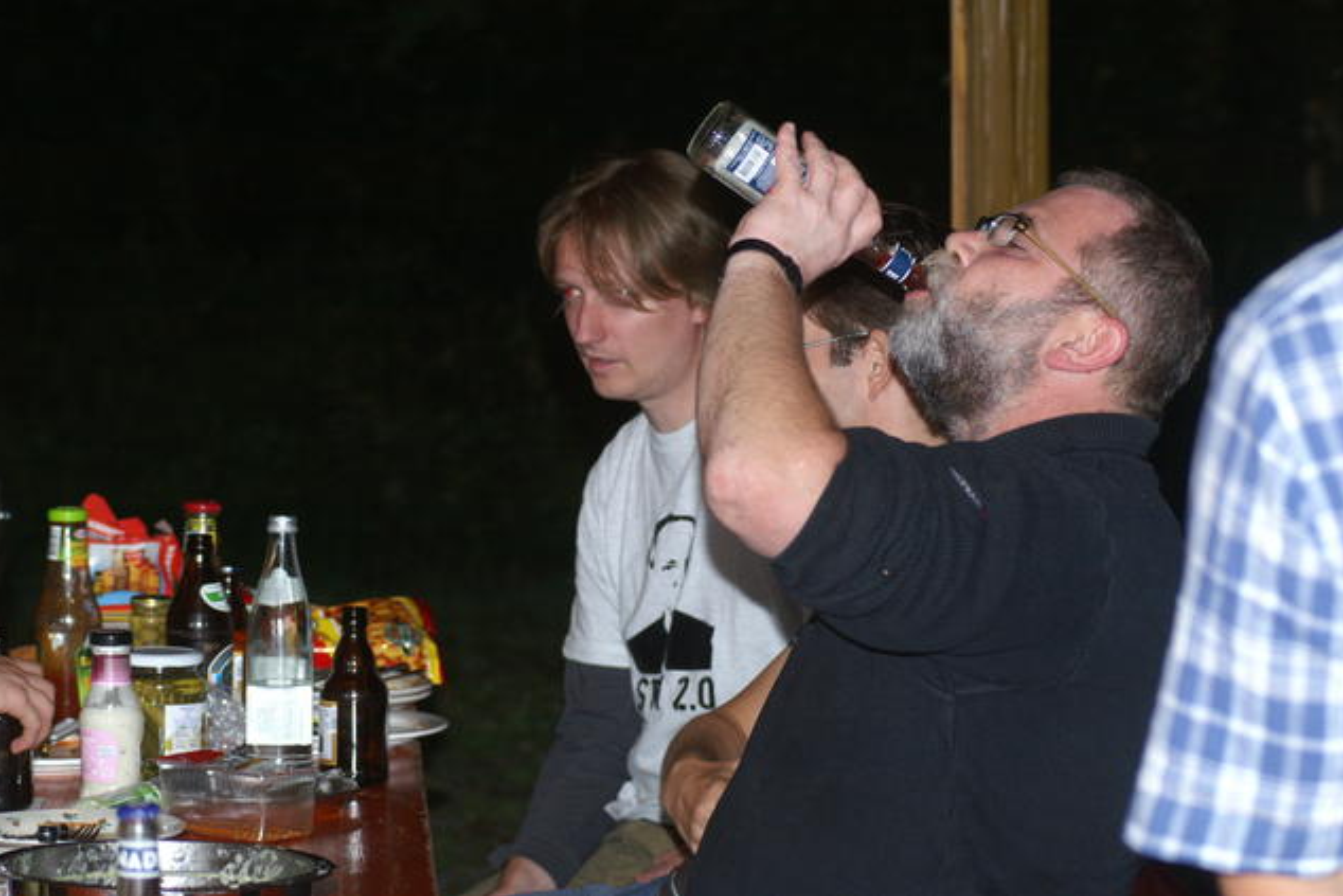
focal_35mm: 121
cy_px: 447
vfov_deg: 11.3
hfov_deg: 16.9
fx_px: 4515
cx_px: 667
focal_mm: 80
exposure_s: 1/60
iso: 400
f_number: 4.5
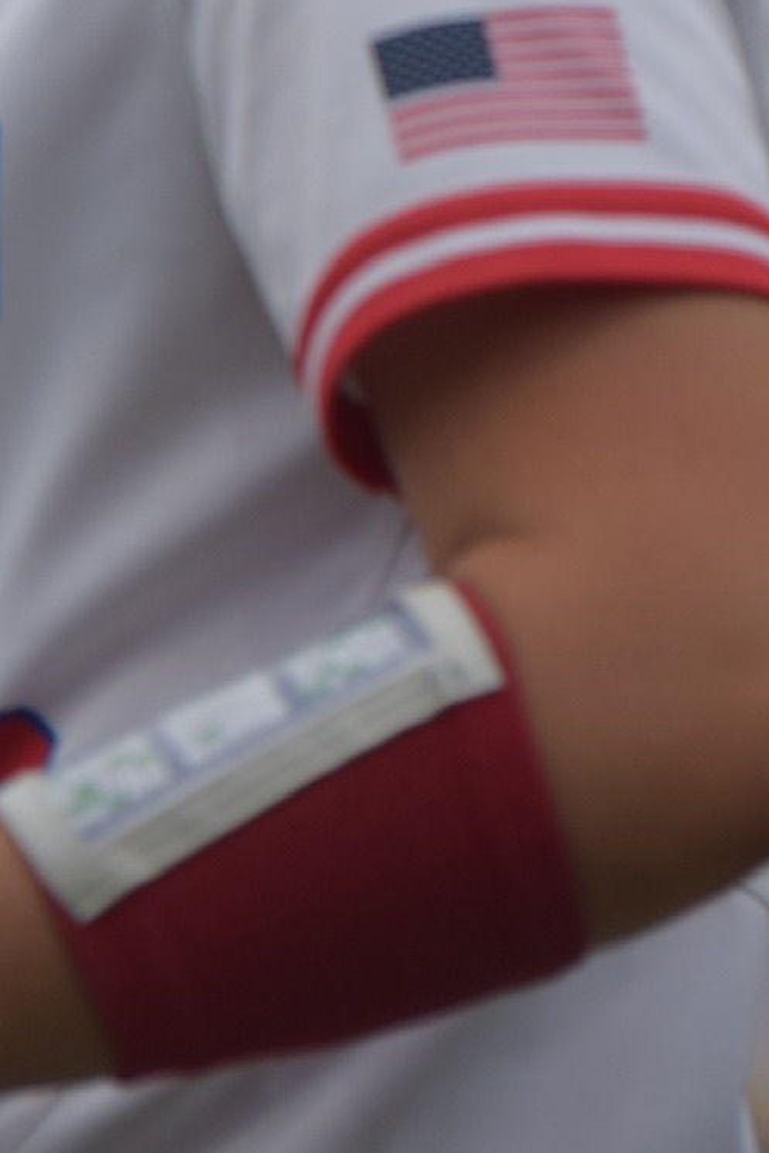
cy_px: -382
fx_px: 21538
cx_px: 161
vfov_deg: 3.1
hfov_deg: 2.0
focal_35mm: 673
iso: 250
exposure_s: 1/1250
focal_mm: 145
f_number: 2.8
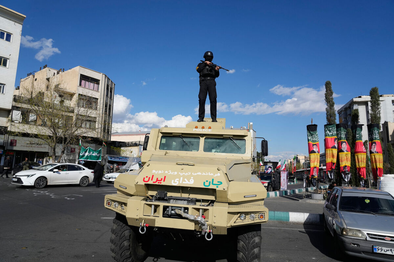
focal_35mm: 24
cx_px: 197
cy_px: 131
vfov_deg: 53.1
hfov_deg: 73.7
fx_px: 263
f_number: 5.6
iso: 500
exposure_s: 1/4000
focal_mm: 24
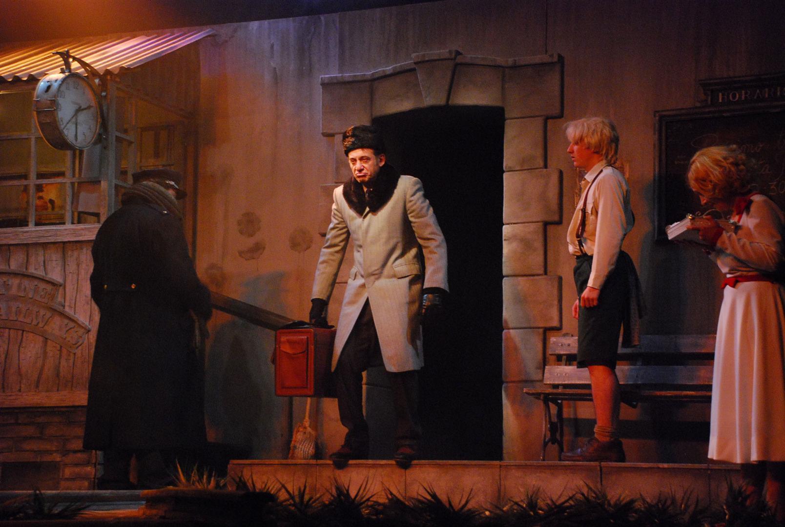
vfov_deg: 18.3
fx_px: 1639
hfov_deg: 26.9
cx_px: 392
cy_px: 264
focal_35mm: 75
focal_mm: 50
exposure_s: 1/15
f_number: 5.6
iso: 1600
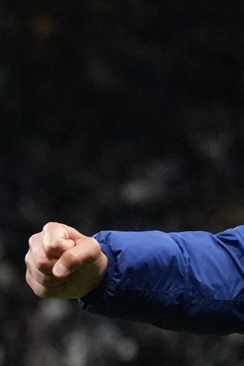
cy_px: 856
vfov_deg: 3.2
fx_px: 6451
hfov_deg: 2.1
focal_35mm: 635
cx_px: -557
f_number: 3.2
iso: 4000
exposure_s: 1/2000
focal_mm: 85
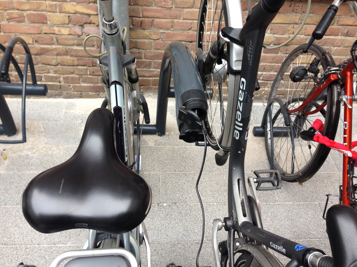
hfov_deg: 55.4
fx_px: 340
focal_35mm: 33
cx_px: 178
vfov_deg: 42.9
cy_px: 134
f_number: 2.4
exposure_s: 1/120
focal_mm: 4.12
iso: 80
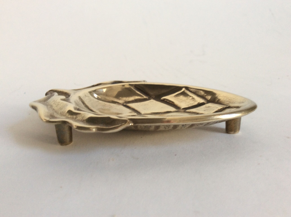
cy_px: 108
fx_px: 269
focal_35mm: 32
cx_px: 146
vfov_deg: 44.1
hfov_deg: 56.9
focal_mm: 3.3
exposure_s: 1/25
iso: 50
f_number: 2.4
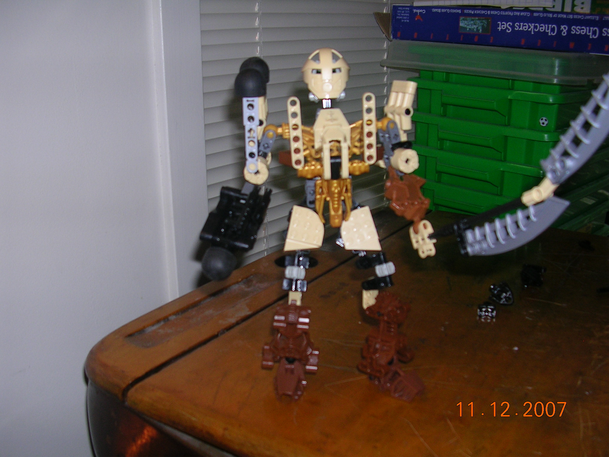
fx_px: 669
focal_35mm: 38
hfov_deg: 49.0
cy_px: 228
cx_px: 304
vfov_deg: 37.7
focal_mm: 5.8
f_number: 2.8
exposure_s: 1/60.1
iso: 50
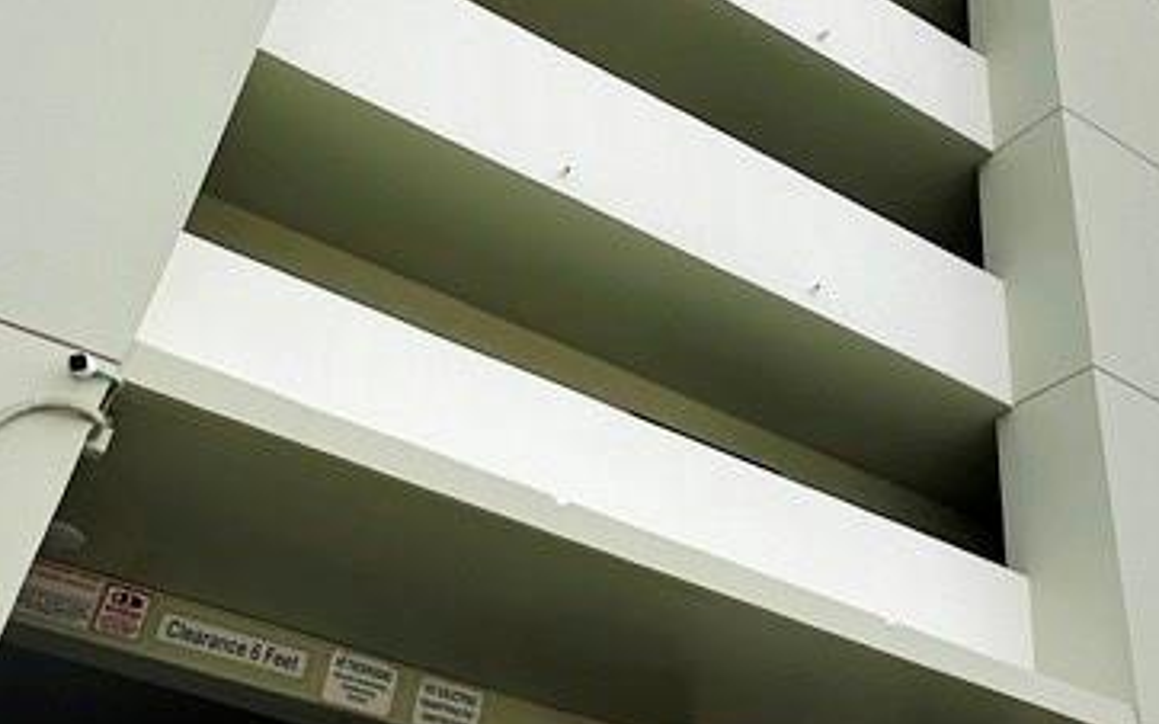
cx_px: 711
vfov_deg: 29.5
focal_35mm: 42
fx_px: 1326
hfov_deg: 46.9
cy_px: 96
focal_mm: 2.22
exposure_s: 1/1553
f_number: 2.2
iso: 50
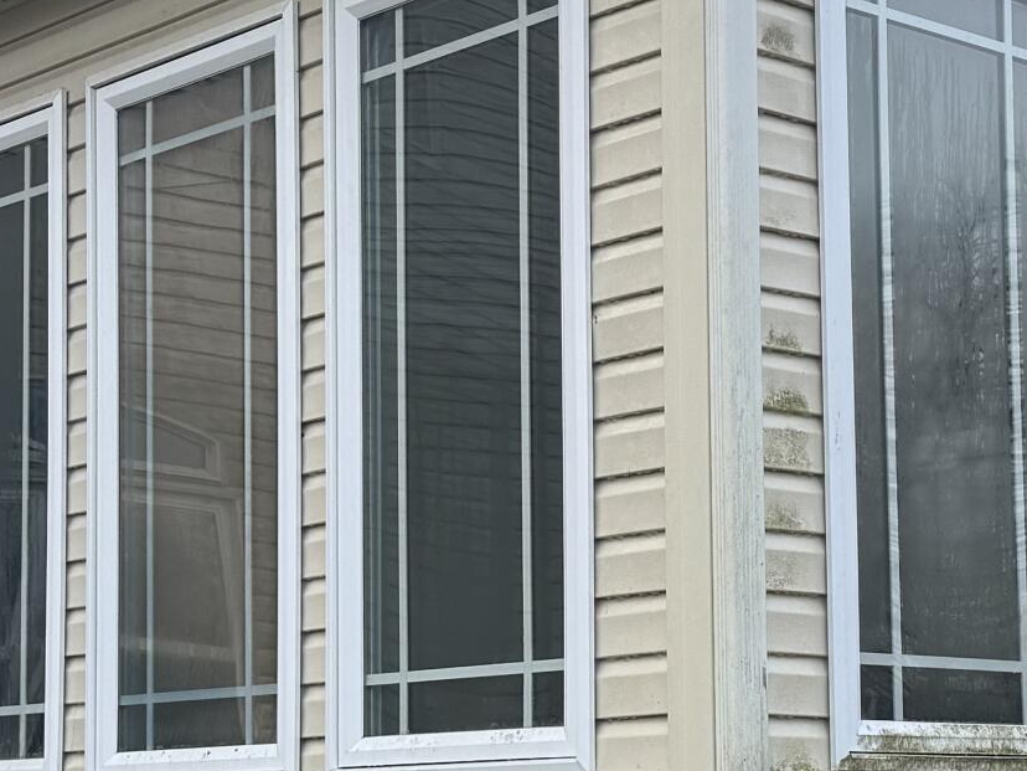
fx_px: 2581
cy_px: 473
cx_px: 642
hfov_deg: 22.5
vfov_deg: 17.0
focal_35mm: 87
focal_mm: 6.76
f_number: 1.78
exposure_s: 1/1112
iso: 80
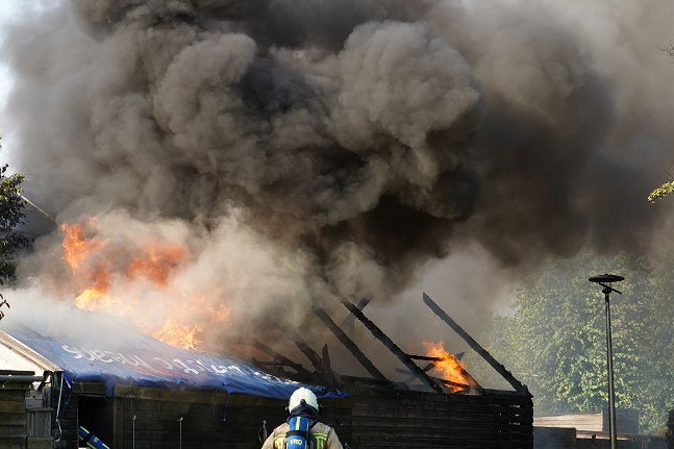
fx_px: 1909
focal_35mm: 102
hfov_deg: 20.0
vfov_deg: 13.4
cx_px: 281
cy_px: 314
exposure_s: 1/400
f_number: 8
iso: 800
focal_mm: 66
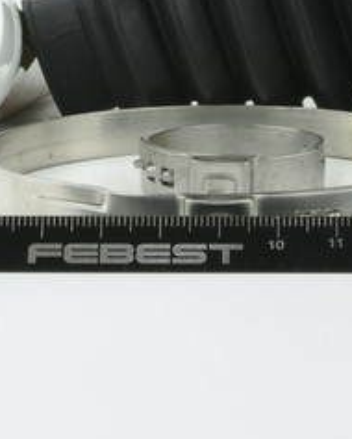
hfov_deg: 9.0
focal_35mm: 171
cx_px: 156
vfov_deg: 11.2
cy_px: 6
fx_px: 2224
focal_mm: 60
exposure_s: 1/2.5
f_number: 29
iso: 64
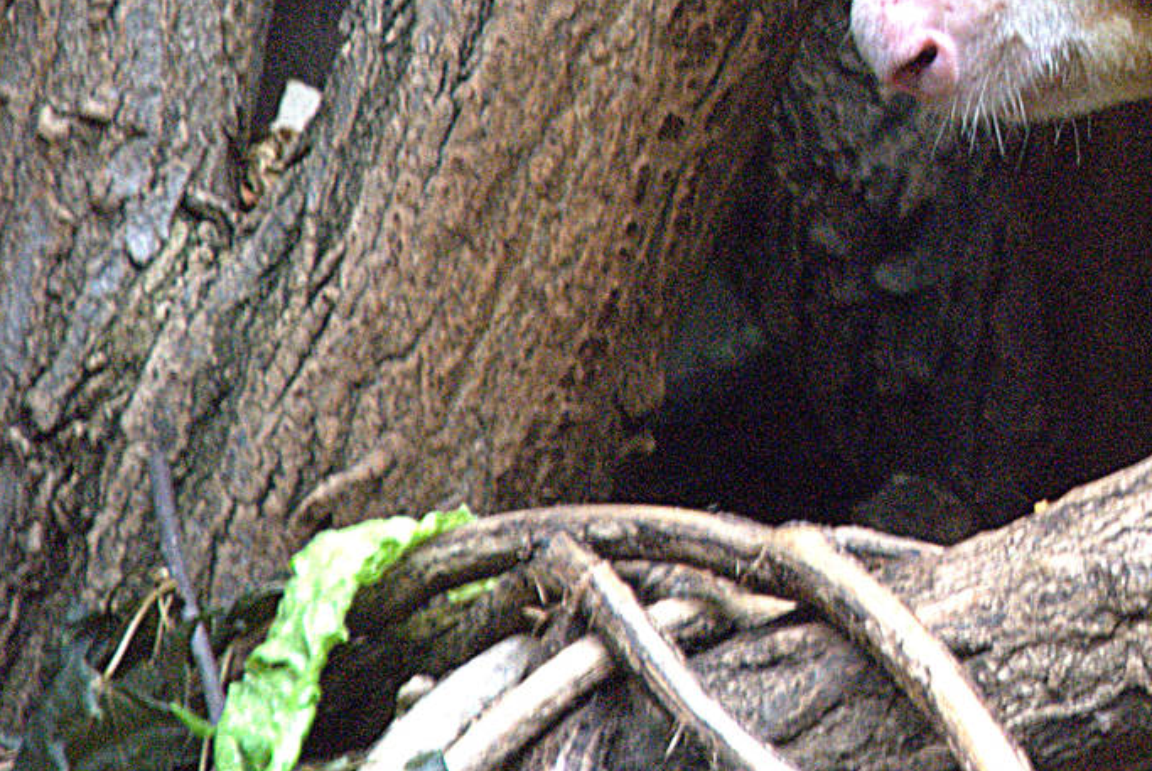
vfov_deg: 2.0
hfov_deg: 2.9
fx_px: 22520
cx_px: 1341
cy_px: -61
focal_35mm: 703
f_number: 6.3
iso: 3200
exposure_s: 1/80
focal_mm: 200
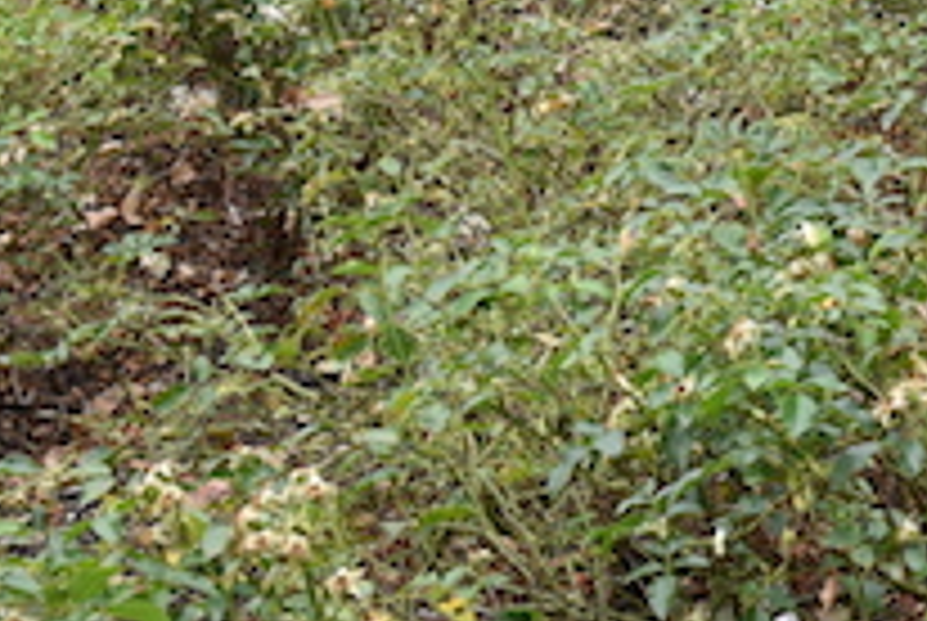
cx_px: 1188
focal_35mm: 159
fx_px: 4100
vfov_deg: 8.4
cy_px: -346
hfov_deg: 12.5
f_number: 7.1
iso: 400
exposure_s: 1/200
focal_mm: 32
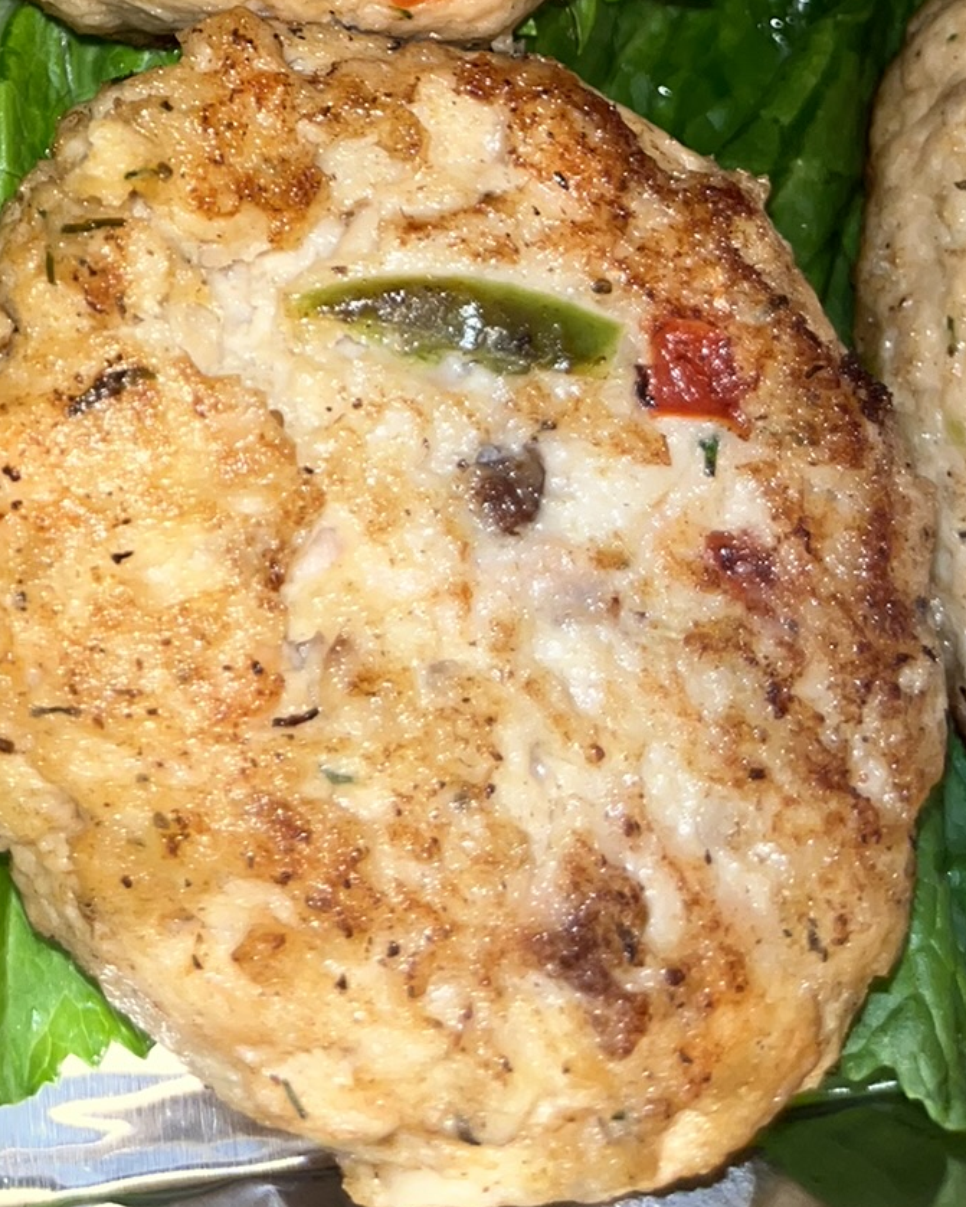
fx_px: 2215
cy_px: -259
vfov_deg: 26.8
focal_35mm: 62
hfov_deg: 23.1
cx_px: -107
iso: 40
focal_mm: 5.1
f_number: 1.6
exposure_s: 1/76
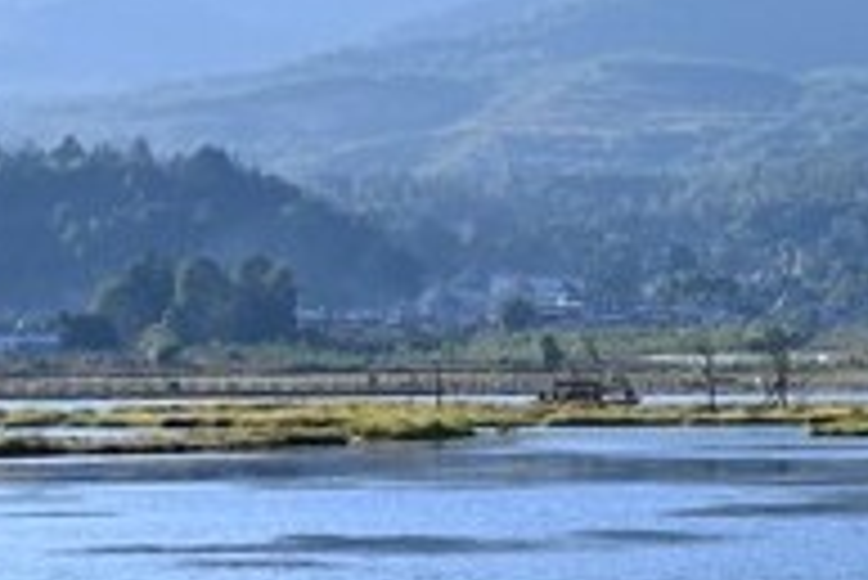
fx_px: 3595
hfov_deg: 11.3
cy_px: 486
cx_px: 2132
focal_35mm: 149
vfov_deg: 9.2
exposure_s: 1/160
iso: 100
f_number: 8
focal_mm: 24
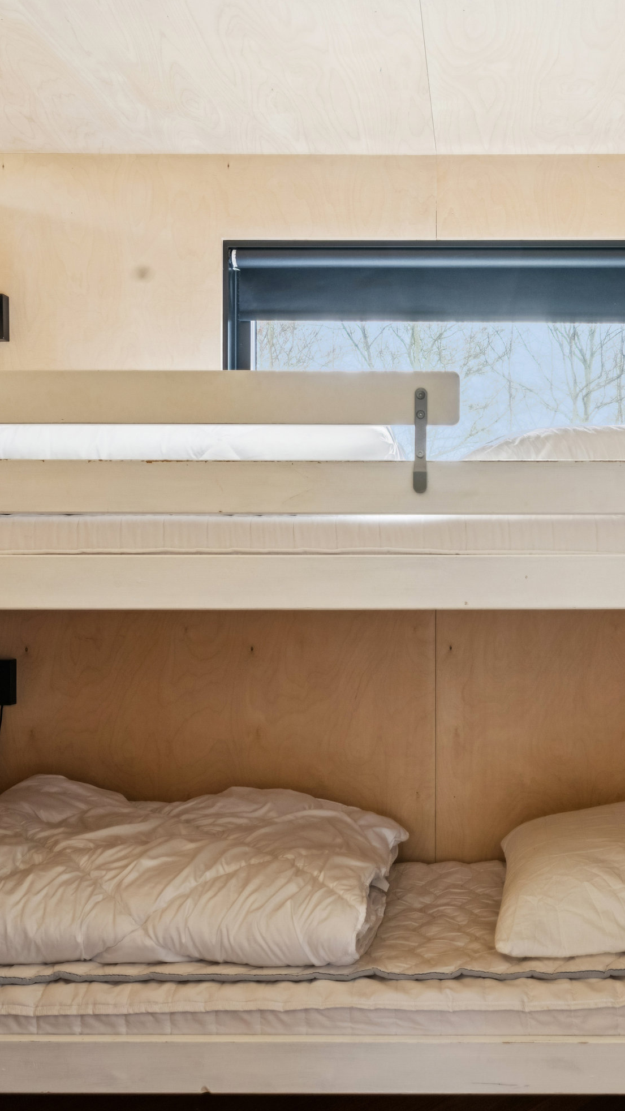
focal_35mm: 32
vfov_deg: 61.0
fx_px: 943
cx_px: 508
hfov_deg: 35.4
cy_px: 560
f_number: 8
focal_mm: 20
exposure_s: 1/2
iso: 1250
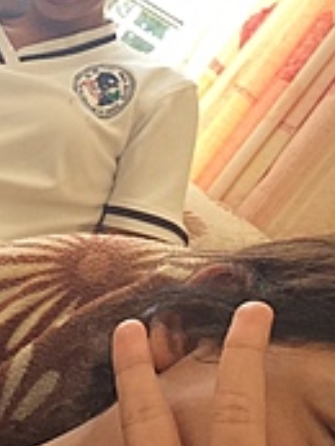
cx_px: -121
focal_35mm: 86
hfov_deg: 16.1
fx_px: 1108
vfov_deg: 22.5
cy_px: 111
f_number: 2.4
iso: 64
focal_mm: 2.15
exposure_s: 1/40
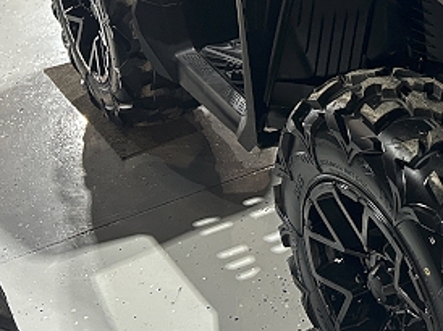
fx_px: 972
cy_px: 16
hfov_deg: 24.0
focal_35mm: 76
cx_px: 485
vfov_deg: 18.9
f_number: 1.5
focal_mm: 5.7
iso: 250
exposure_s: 1/60
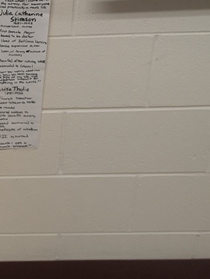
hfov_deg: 19.3
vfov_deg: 27.4
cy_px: 138
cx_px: -55
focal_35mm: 71
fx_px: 574
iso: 260
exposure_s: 1/60
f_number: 1.89
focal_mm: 5.43
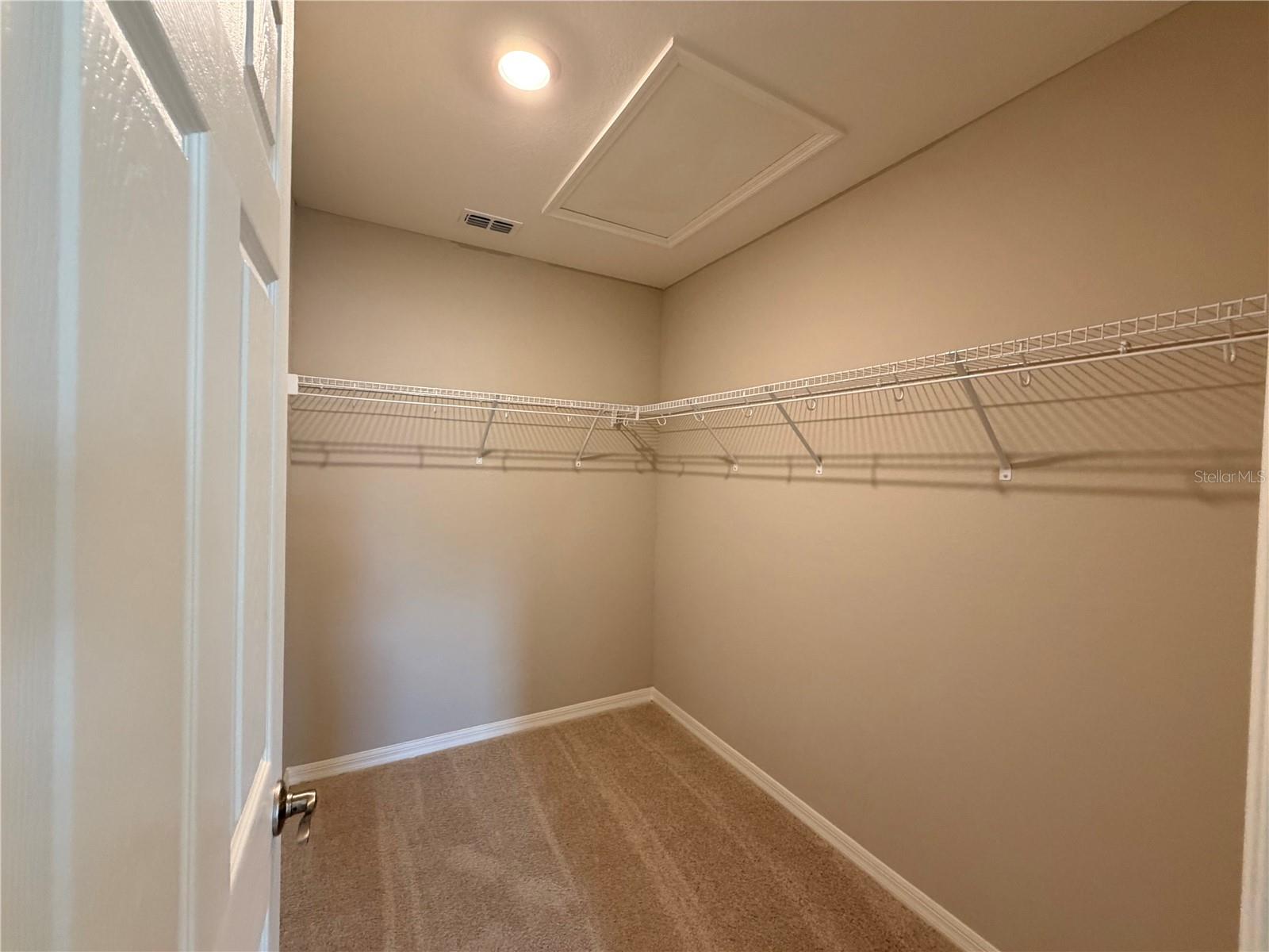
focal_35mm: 14
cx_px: 634
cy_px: 476
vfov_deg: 85.7
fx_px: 513
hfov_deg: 102.1
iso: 320
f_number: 2.2
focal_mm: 2.22
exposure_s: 1/60
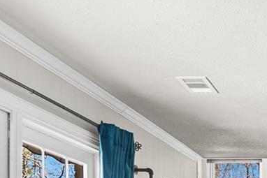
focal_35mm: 67
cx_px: 368
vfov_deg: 18.1
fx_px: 497
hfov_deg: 25.0
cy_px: 269
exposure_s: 1.3
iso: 200
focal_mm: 16
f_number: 8
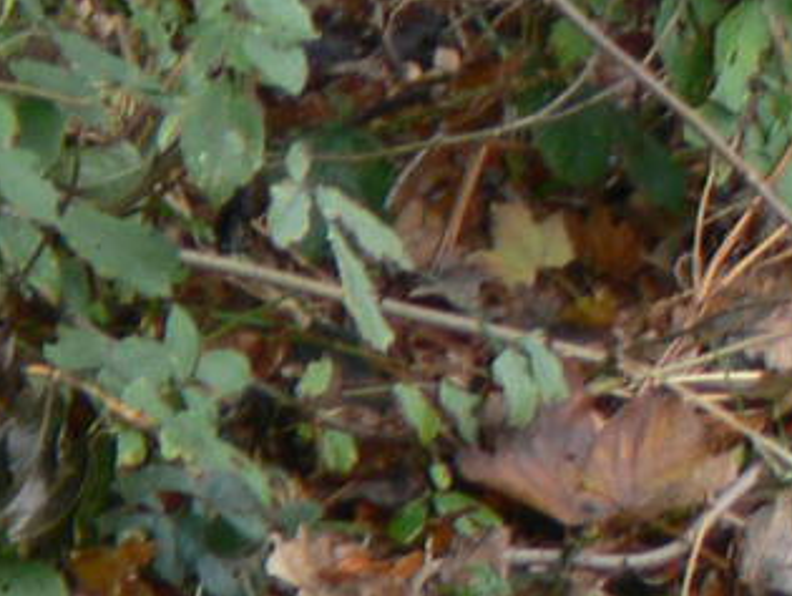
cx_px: 1951
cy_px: 699
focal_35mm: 2130
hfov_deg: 0.9
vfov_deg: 0.7
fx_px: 48789
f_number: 3.7
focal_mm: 88.8
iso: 80
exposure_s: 1/50
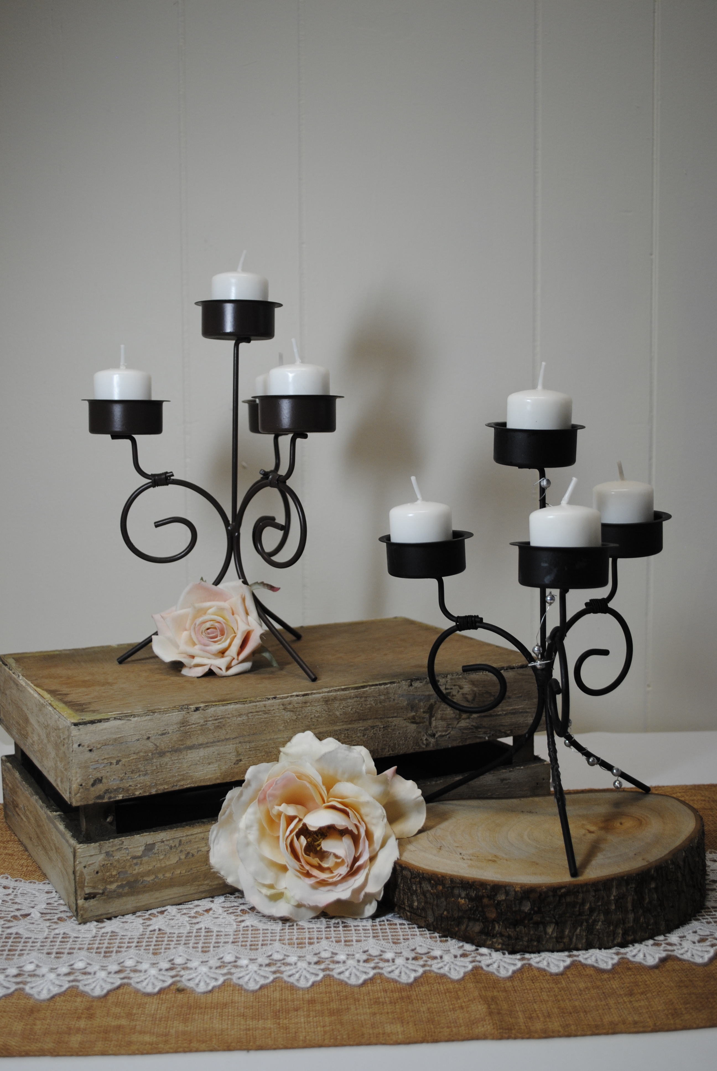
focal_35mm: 39
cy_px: 536
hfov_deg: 34.3
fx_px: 1162
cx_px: 358
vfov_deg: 49.5
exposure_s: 1/50
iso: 200
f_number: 4.2
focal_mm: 26
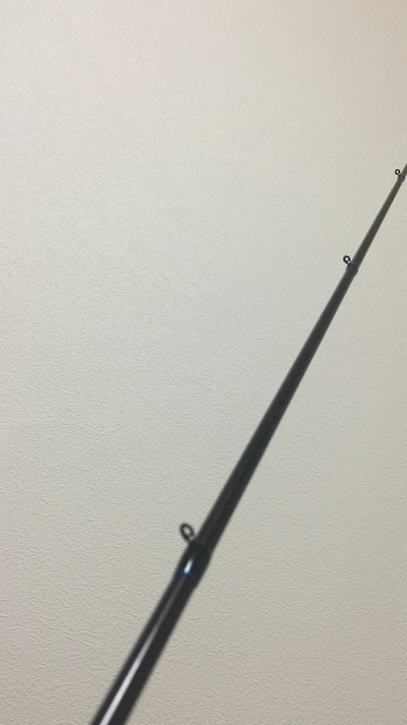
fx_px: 672
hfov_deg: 33.6
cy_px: 368
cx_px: 245
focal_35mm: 35
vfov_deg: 56.6
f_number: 2.2
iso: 50
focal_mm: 4.15
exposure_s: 1/30
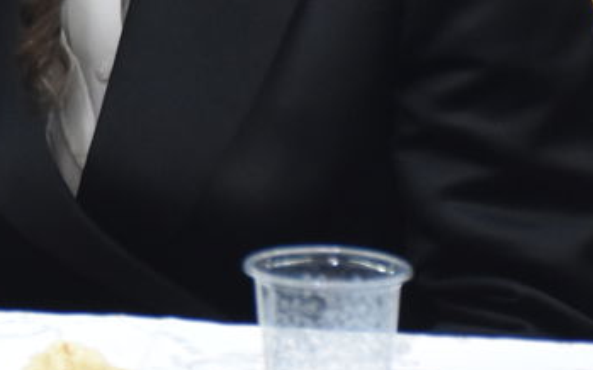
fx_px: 6140
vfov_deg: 3.4
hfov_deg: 5.5
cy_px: -267
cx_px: -219
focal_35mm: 380
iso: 1600
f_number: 6.3
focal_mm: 62
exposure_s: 1/100
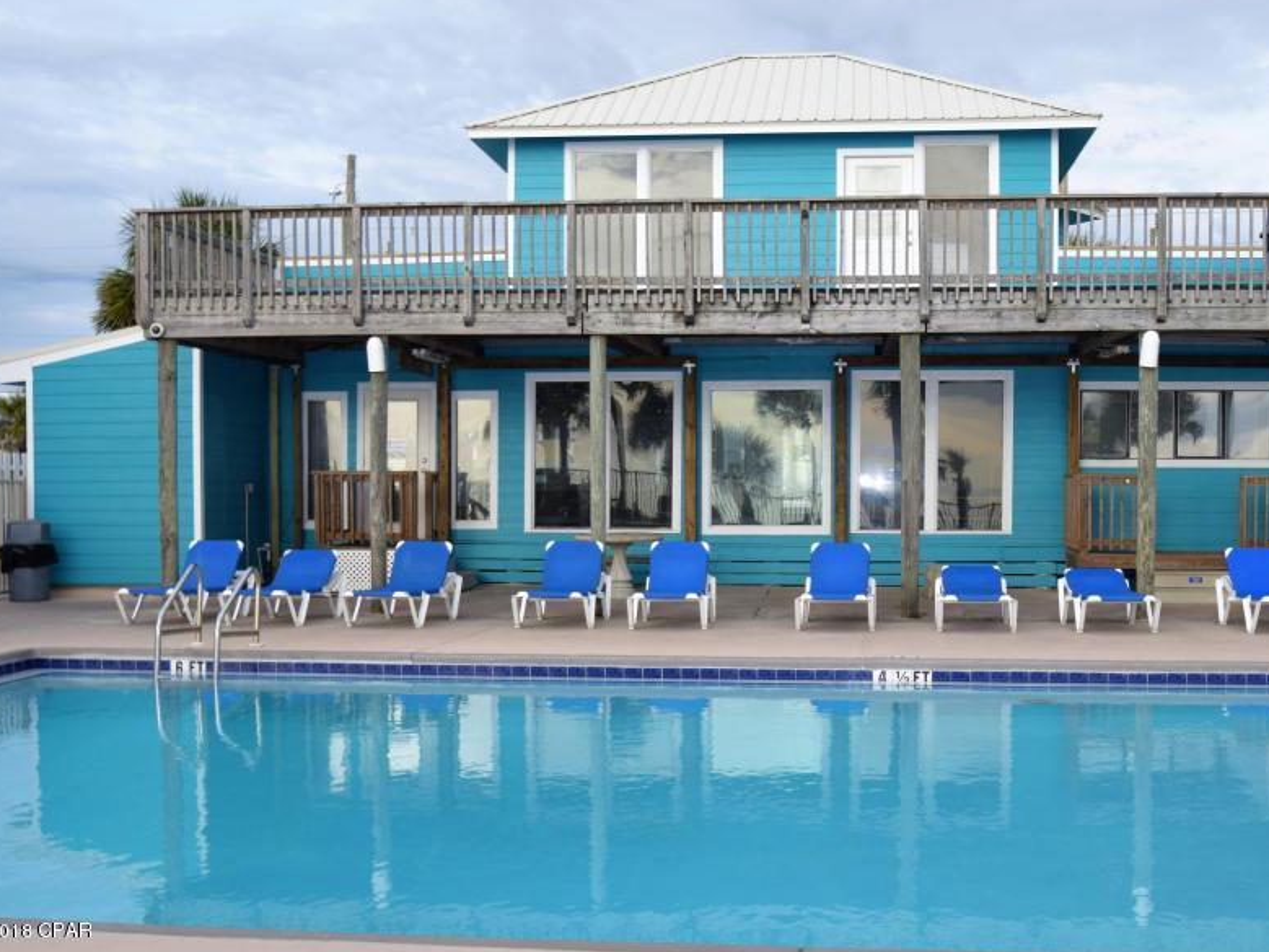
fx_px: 1466
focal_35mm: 40
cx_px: 696
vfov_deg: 35.9
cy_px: 479
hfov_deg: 46.7
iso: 200
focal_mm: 24
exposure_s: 1/350
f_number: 4.5
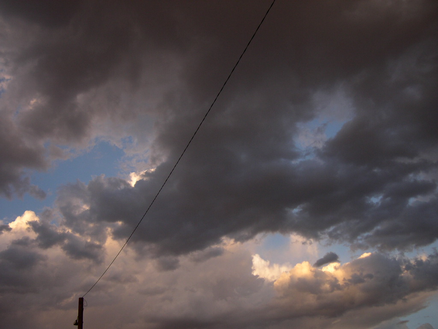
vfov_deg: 37.7
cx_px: 219
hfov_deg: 49.0
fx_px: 481
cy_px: 164
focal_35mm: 38
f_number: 2.8
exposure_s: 1/305
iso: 100
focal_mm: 8
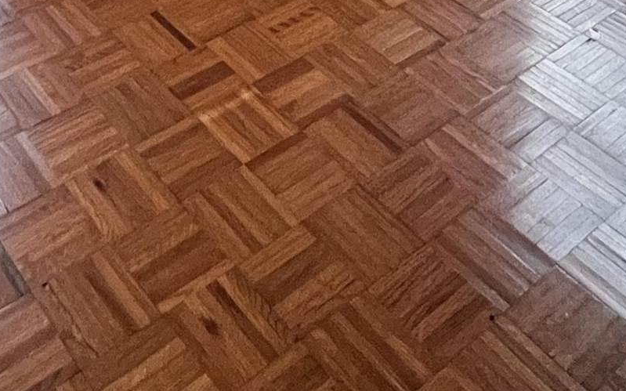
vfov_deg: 15.9
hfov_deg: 37.3
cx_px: 159
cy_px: -486
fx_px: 904
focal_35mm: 53
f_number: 1.8
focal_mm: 1.57
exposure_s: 1/60
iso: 500
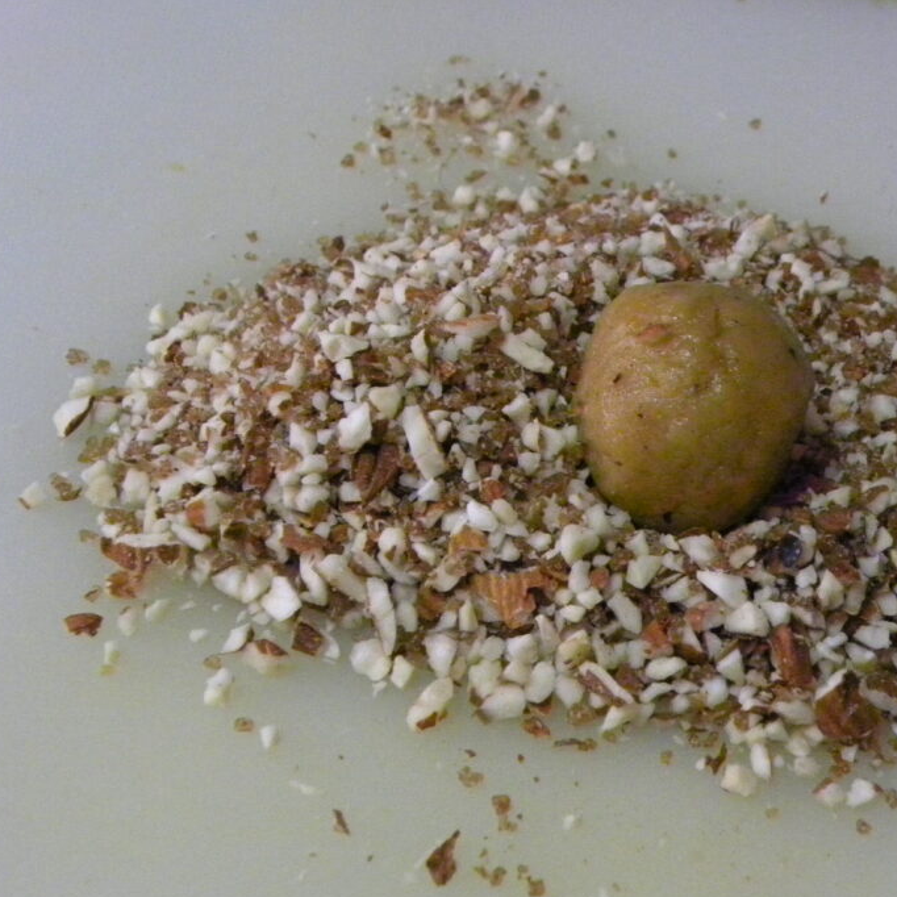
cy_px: 472
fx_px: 2023
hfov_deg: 24.9
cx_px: 593
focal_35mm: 69
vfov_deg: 25.0
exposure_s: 1/70
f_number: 3.5
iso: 800
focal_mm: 9.2
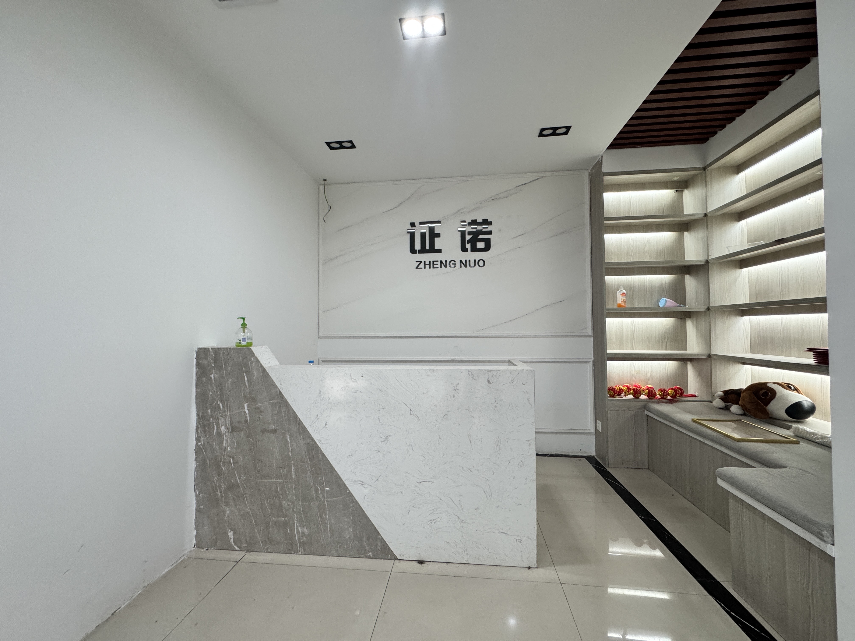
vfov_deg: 85.7
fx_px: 346
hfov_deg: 102.1
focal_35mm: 14
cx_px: 428
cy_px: 320
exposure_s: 1/100
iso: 250
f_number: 2.2
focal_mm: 2.22
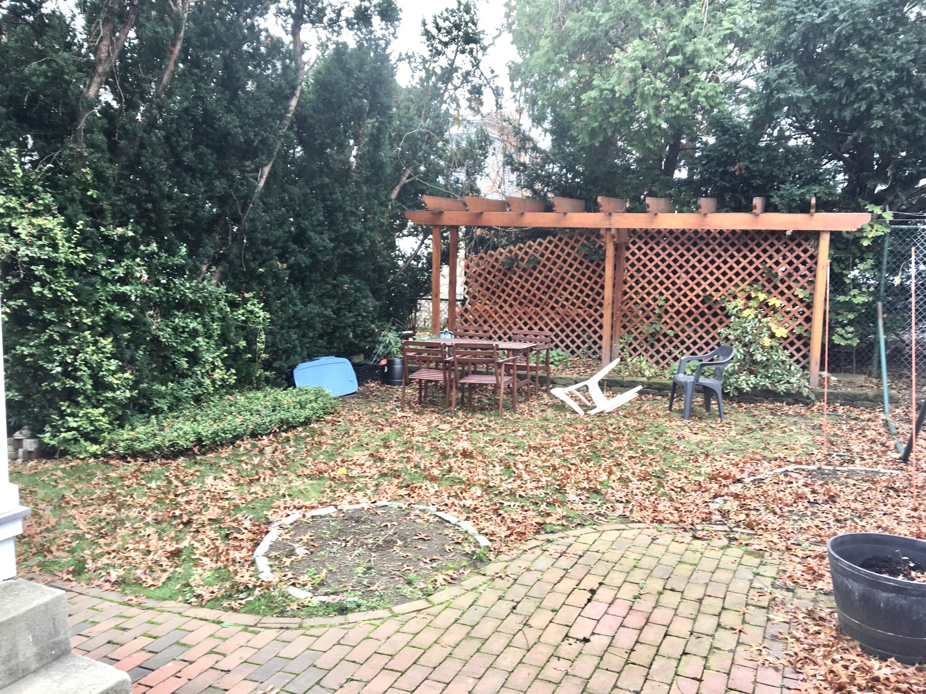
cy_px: 347
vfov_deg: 48.2
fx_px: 776
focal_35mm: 29
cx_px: 463
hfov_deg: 61.7
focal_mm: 4.15
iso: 25
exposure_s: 1/40
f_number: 2.2
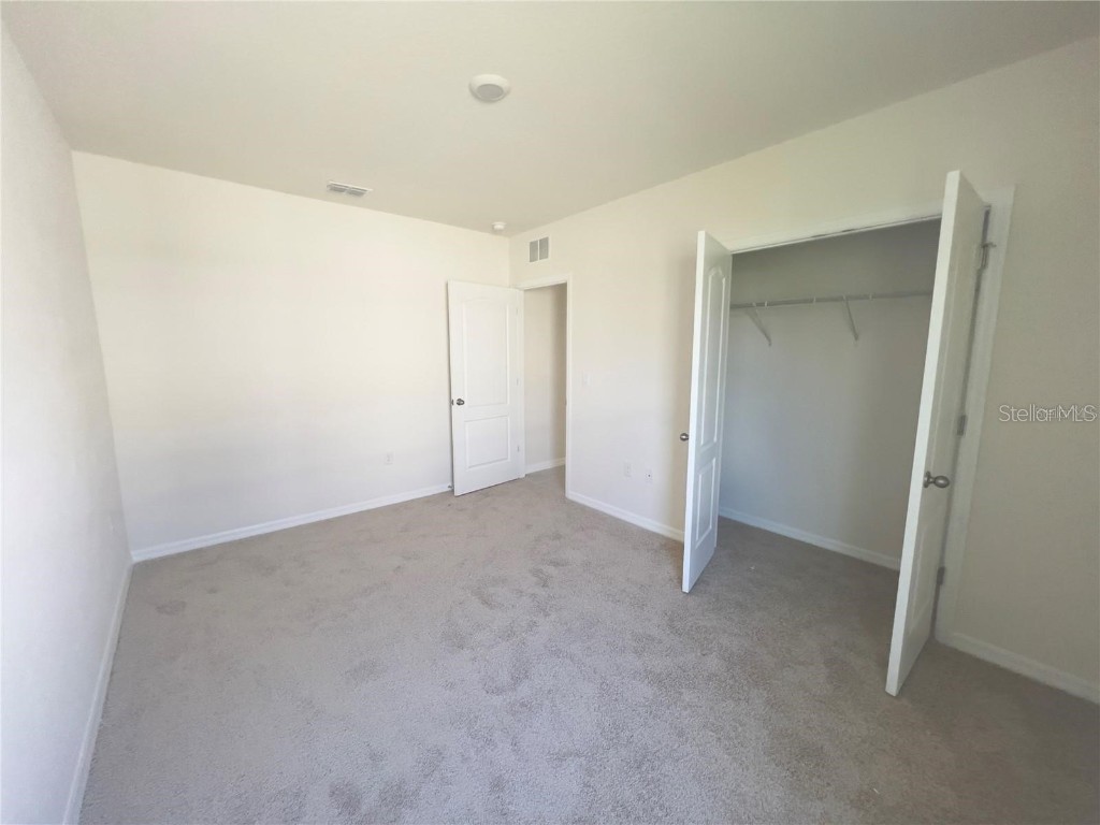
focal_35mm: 13
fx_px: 413
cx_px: 550
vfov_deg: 89.9
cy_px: 412
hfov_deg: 106.2
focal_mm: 1.57
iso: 160
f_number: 1.8
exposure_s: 1/120
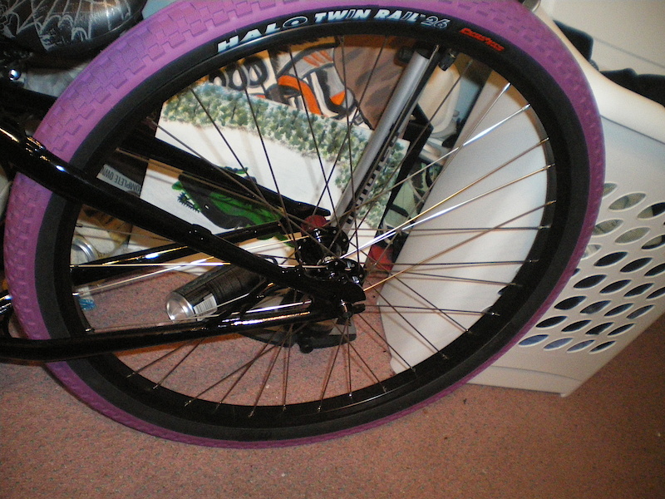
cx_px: 332
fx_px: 692
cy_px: 250
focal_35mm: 36
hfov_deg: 51.4
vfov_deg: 39.7
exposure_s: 1/50
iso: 800
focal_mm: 6.3
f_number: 3.1
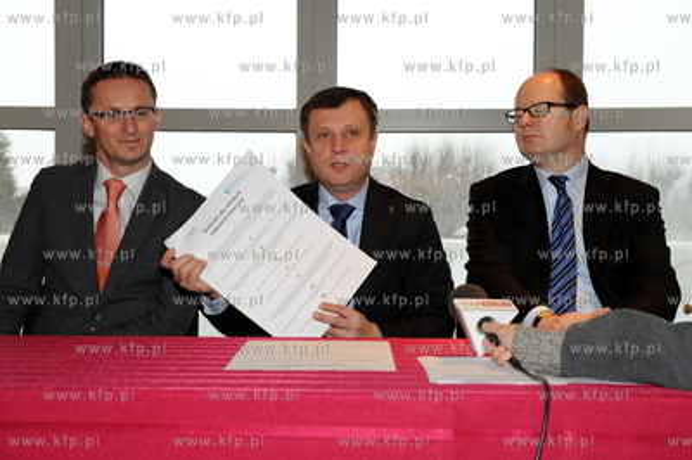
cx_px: 346
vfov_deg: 24.2
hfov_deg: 35.7
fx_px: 1076
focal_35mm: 56
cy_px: 230
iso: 800
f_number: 7.1
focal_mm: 56
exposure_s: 1/60
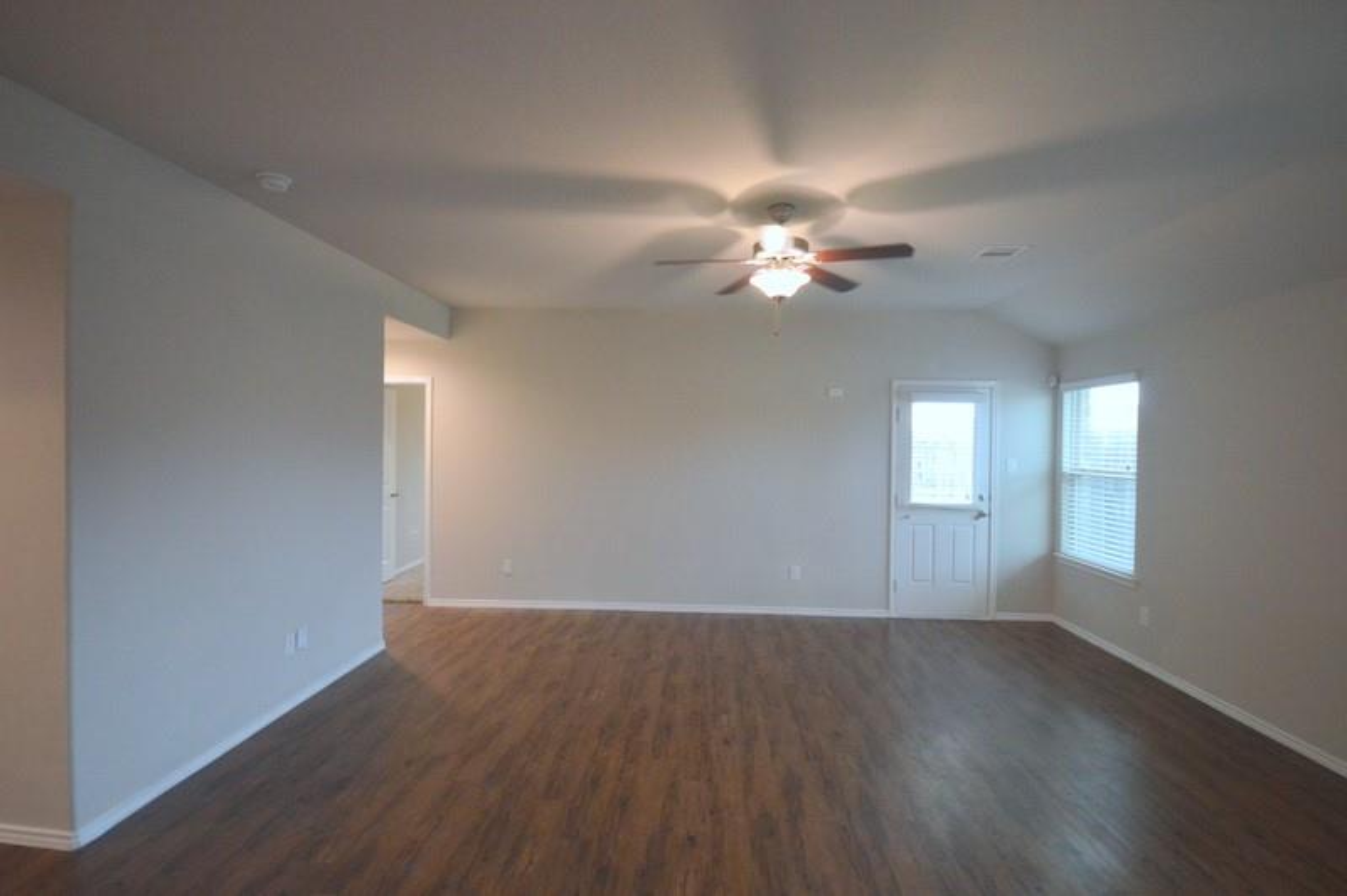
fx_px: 561
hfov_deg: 100.4
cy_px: 448
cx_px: 674
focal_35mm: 15
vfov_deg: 77.2
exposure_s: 1/60
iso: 1250
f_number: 4
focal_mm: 10
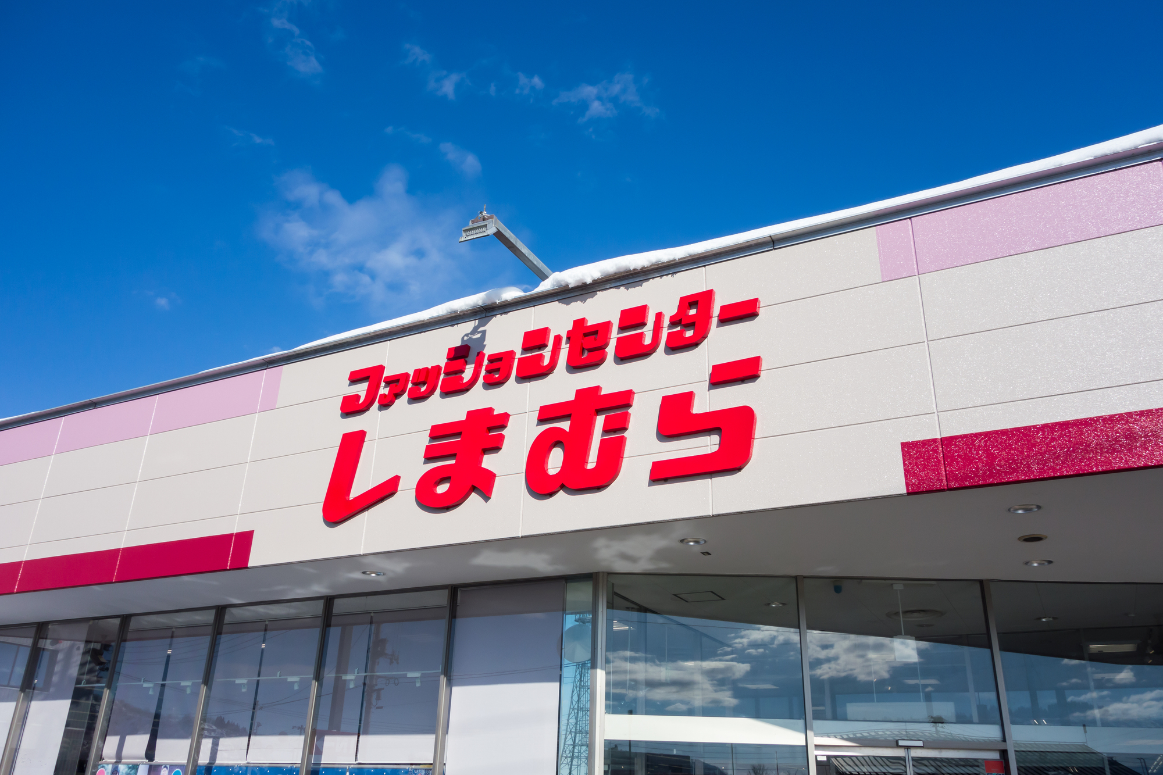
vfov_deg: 46.4
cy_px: 388
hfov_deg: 65.5
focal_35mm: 28
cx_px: 582
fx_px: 904
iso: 125
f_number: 6.3
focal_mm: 10.4
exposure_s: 1/800
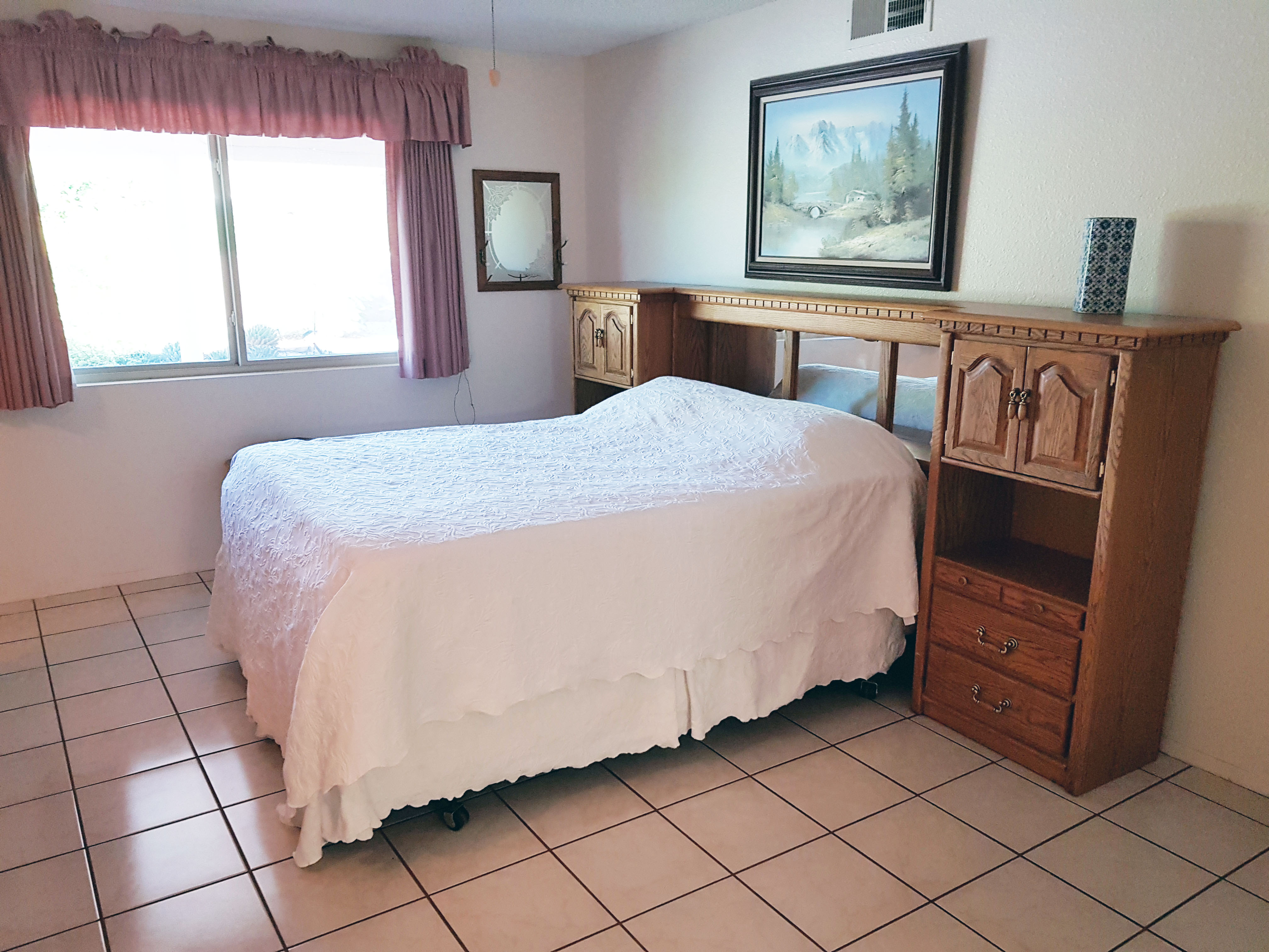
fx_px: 953
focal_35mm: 26
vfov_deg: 53.1
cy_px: 476
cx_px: 634
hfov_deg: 67.3
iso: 200
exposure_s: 1/60
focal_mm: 4.3
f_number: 1.7
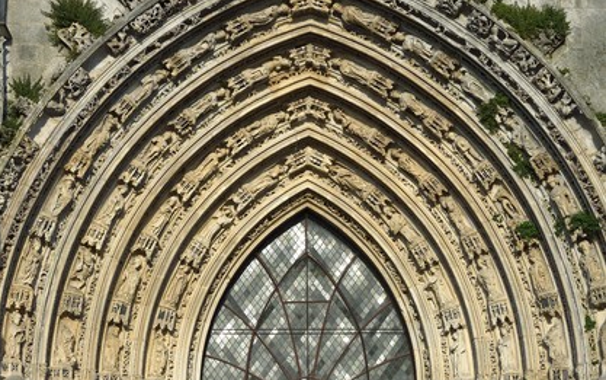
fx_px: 1190
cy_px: 201
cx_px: 302
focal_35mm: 72
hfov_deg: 28.6
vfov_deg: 18.1
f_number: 9
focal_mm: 70
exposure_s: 1/250
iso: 200
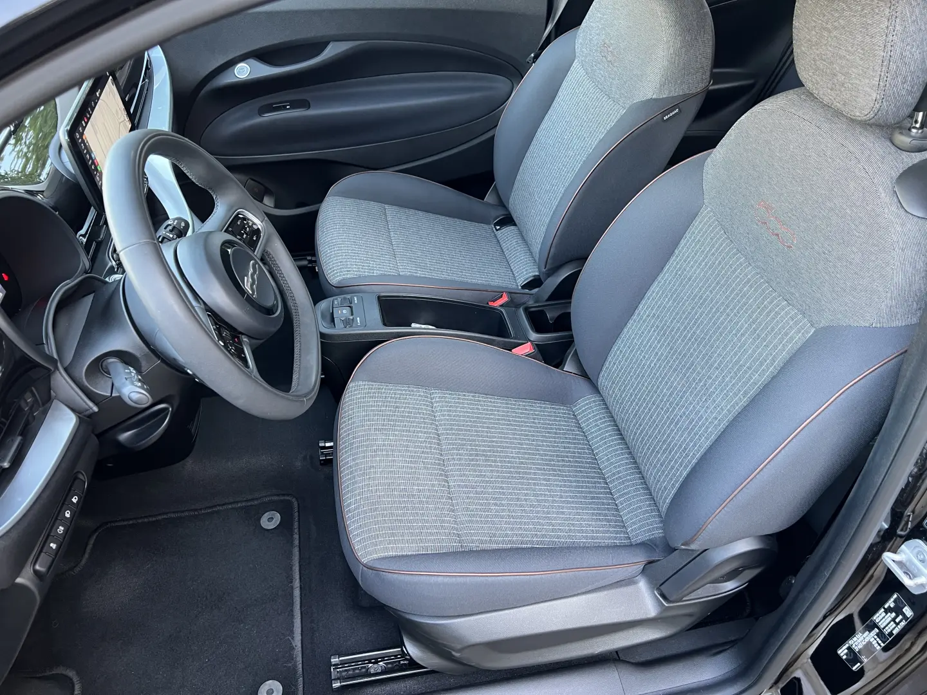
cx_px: 464
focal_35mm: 26
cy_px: 348
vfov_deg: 53.1
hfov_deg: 67.3
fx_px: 696
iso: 125
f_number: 1.5
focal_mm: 5.7
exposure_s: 1/59
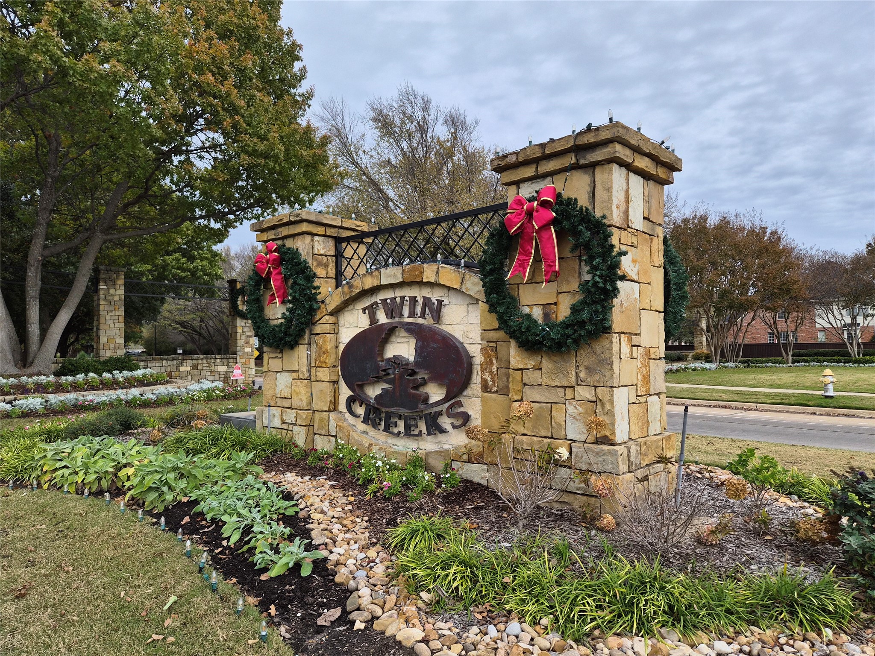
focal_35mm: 23
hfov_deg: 73.9
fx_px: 581
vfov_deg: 58.9
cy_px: 328
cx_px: 438
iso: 80
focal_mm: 5.4
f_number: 1.8
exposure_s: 1/3200
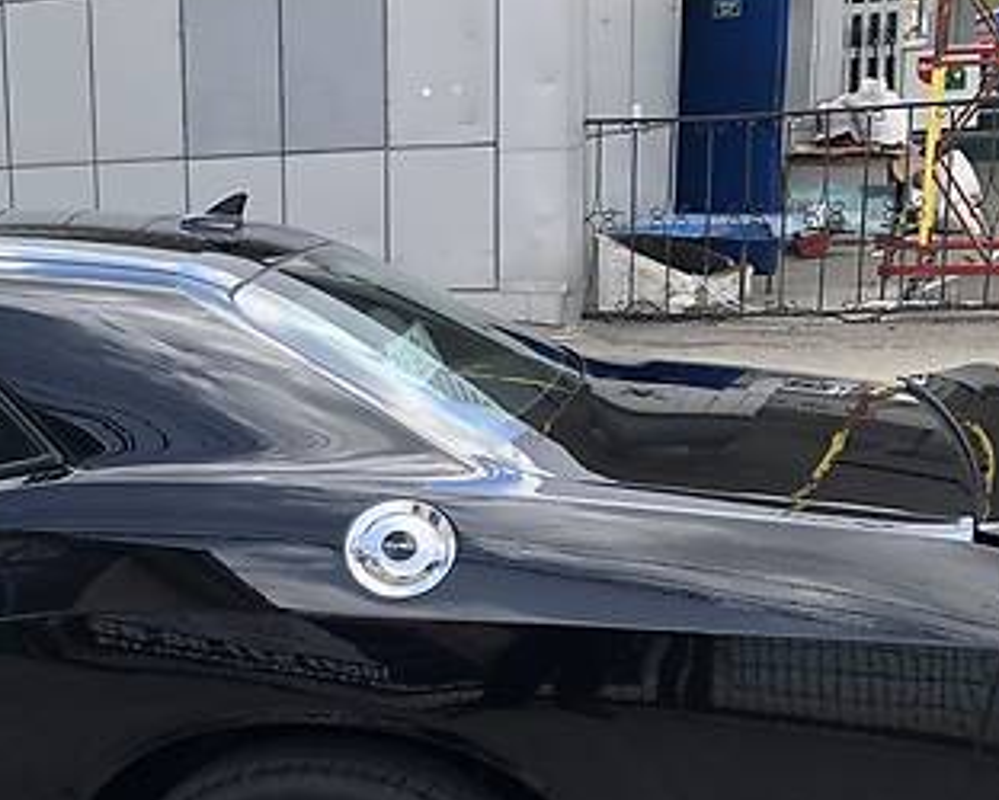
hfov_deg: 25.0
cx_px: -131
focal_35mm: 70
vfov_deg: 21.6
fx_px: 2071
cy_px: 621
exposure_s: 1/403
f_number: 1.8
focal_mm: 4
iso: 20
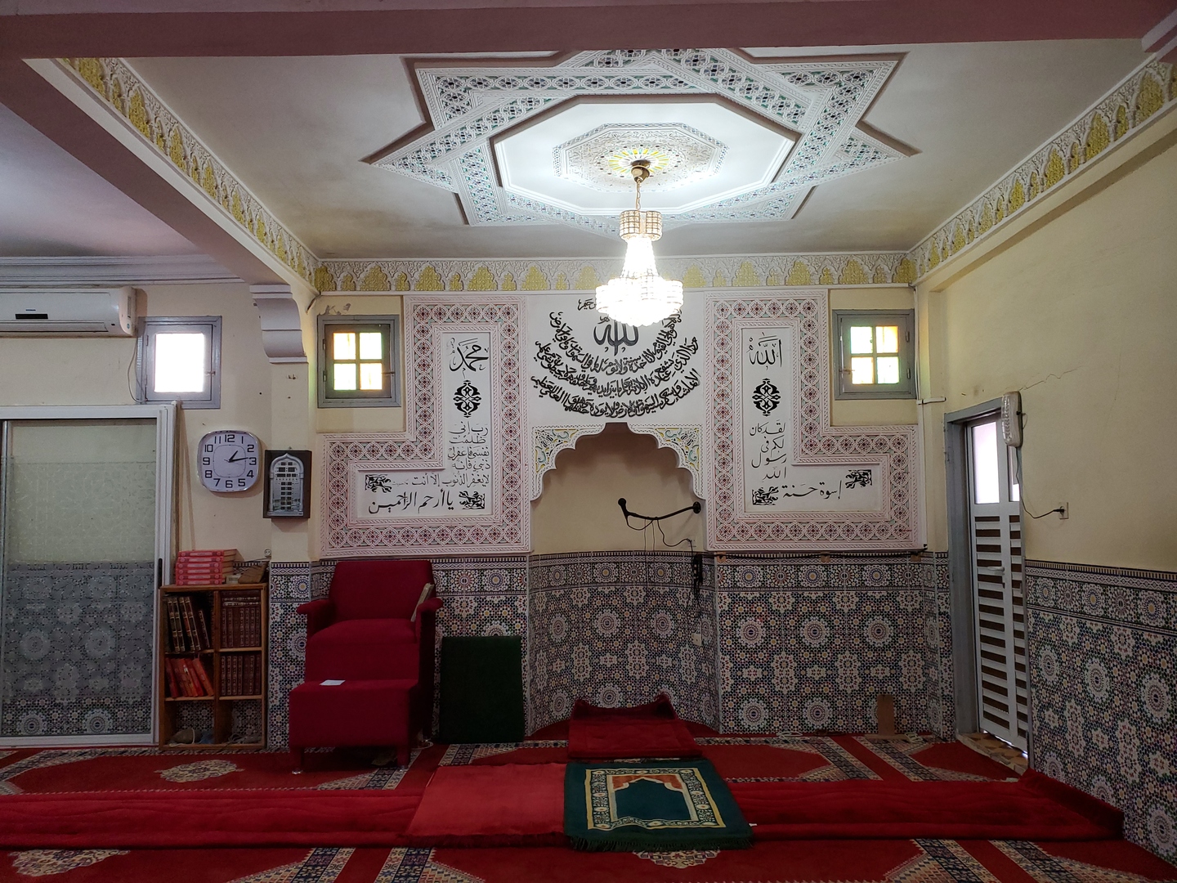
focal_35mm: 26
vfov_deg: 53.1
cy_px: 442
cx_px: 588
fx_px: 884
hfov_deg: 67.3
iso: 125
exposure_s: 1/25
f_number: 2.4
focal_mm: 4.3
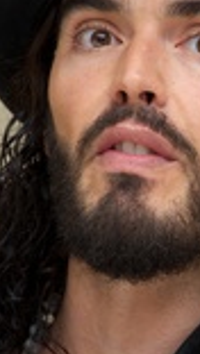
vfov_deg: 4.7
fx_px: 4299
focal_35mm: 457
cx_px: 205
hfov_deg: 2.7
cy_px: 241
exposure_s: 1/100
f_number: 8
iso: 400
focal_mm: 170
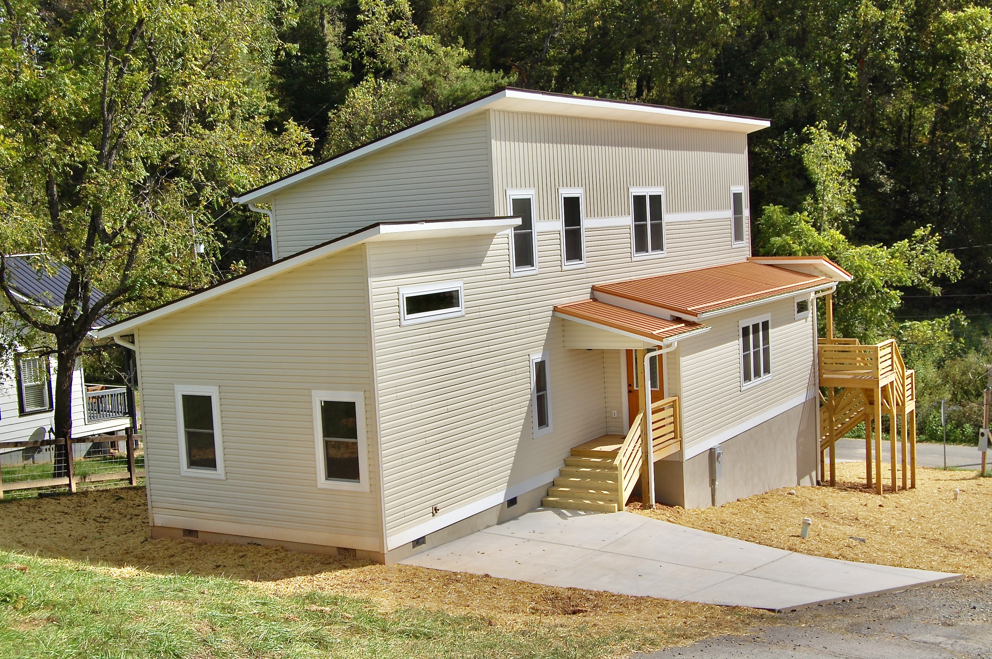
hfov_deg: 43.6
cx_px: 496
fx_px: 1239
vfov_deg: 29.8
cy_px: 330
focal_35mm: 45
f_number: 11
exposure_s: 1/500
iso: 200
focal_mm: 30
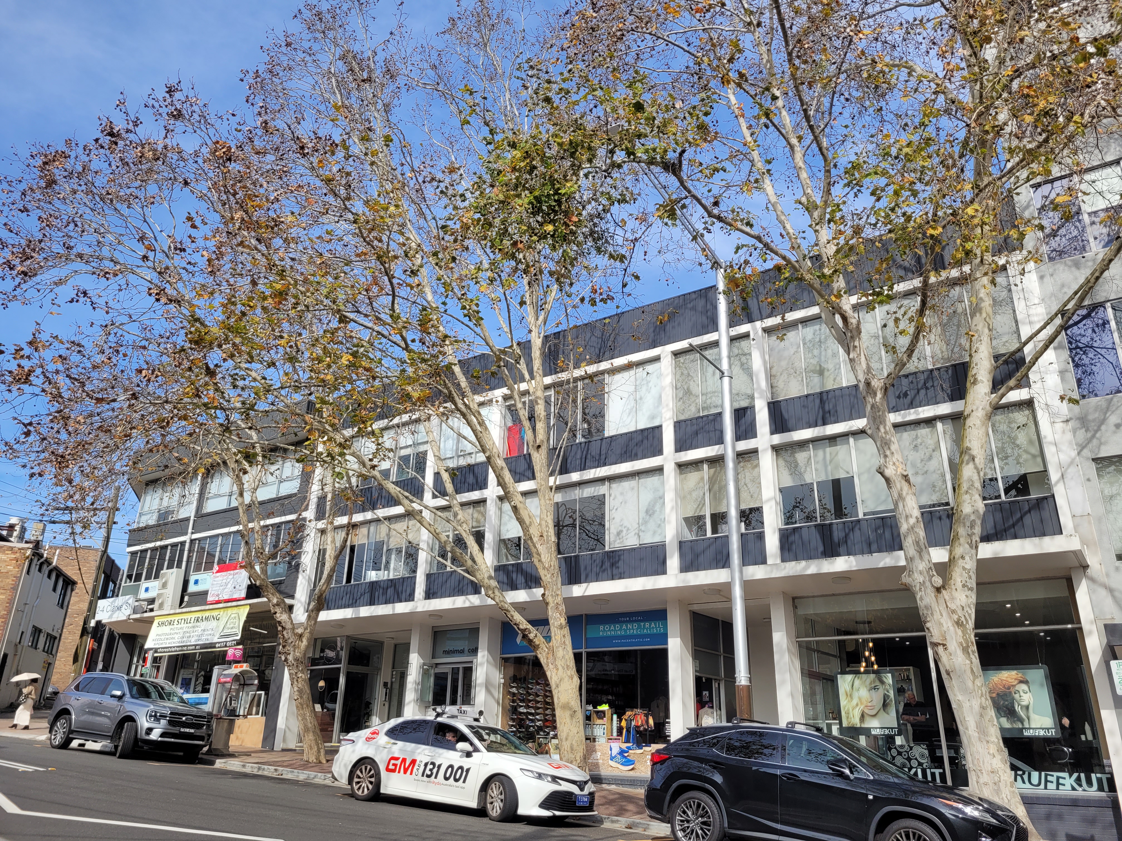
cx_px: 561
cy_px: 420
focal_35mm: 26
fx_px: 843
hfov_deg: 67.3
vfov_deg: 53.1
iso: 40
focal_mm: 5.4
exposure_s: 1/1879
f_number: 1.8
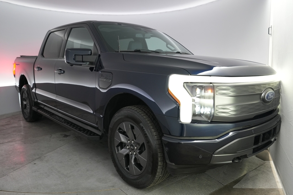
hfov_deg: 65.5
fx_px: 228
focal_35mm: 28
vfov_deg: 46.4
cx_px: 146
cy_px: 98
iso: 1600
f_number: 3.2
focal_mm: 28
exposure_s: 1/160
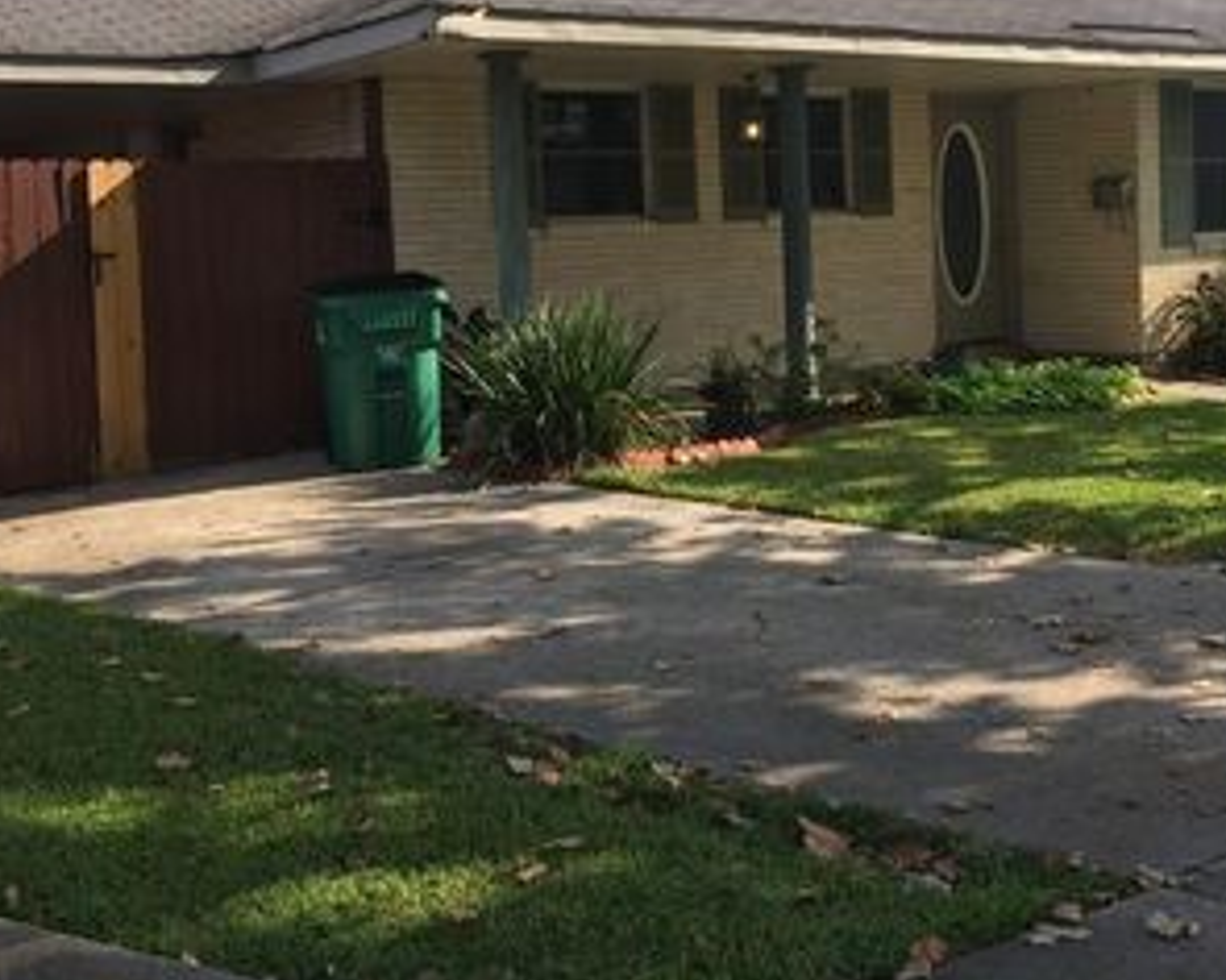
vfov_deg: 31.3
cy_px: 368
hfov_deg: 38.6
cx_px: 736
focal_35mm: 48
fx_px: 1742
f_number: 2.2
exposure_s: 1/920
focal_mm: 4.15
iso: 32
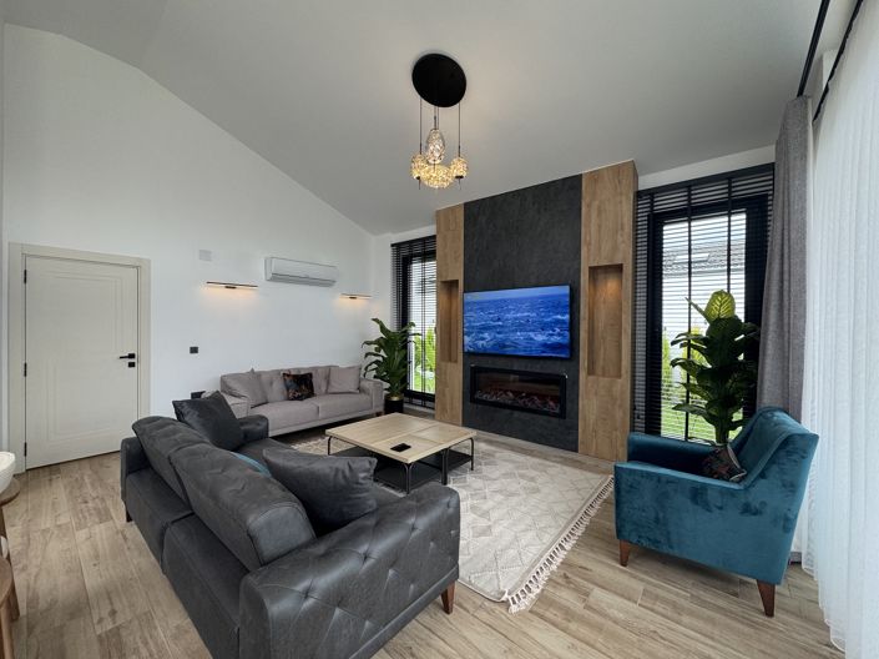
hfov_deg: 102.1
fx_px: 355
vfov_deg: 85.6
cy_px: 330
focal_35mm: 14
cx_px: 440
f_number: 2.2
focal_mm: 2.22
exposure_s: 1/100
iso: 80
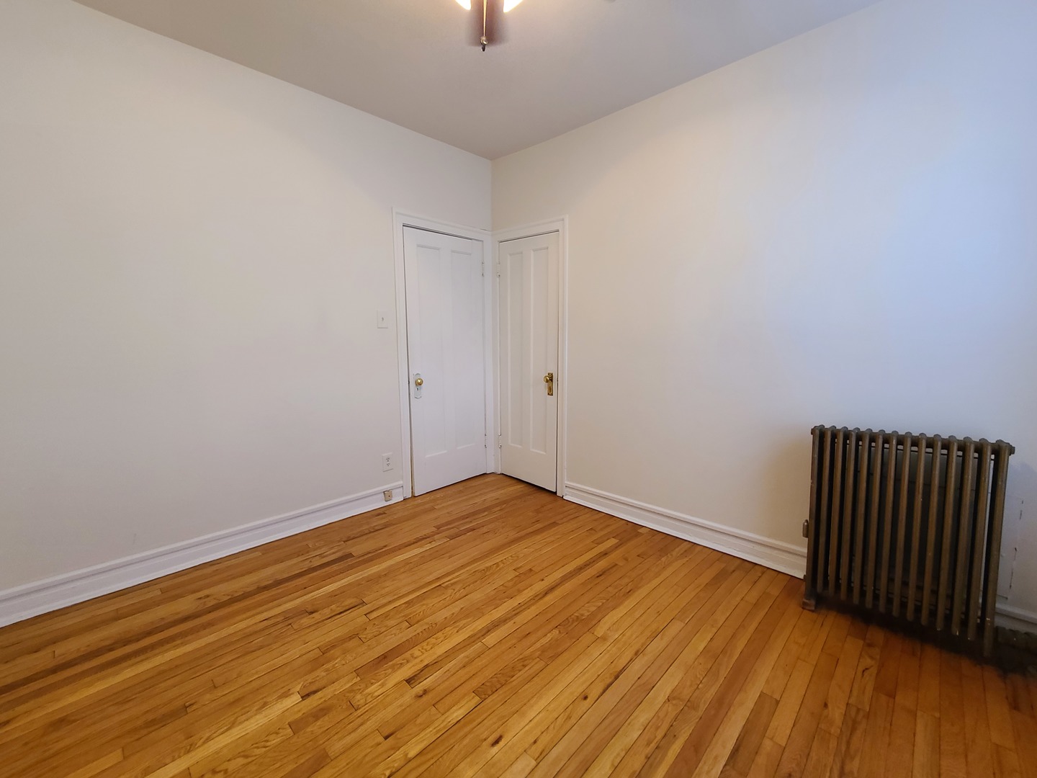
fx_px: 389
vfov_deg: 89.9
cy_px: 389
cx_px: 518
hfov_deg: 106.2
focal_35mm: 13
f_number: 2.2
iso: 400
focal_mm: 2.2
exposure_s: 1/60
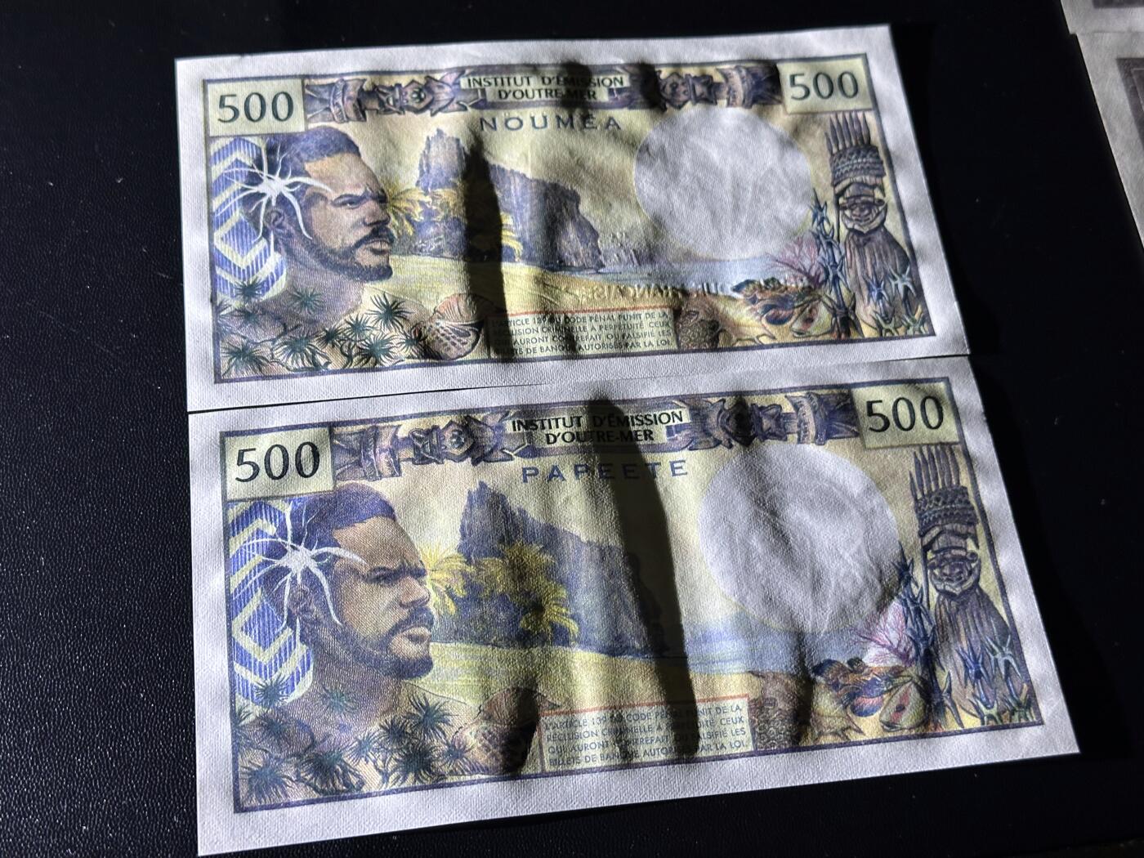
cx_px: 572
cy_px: 429
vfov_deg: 30.3
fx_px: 1586
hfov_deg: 39.7
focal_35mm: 48
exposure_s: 1/50
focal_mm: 6.86
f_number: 1.78
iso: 160
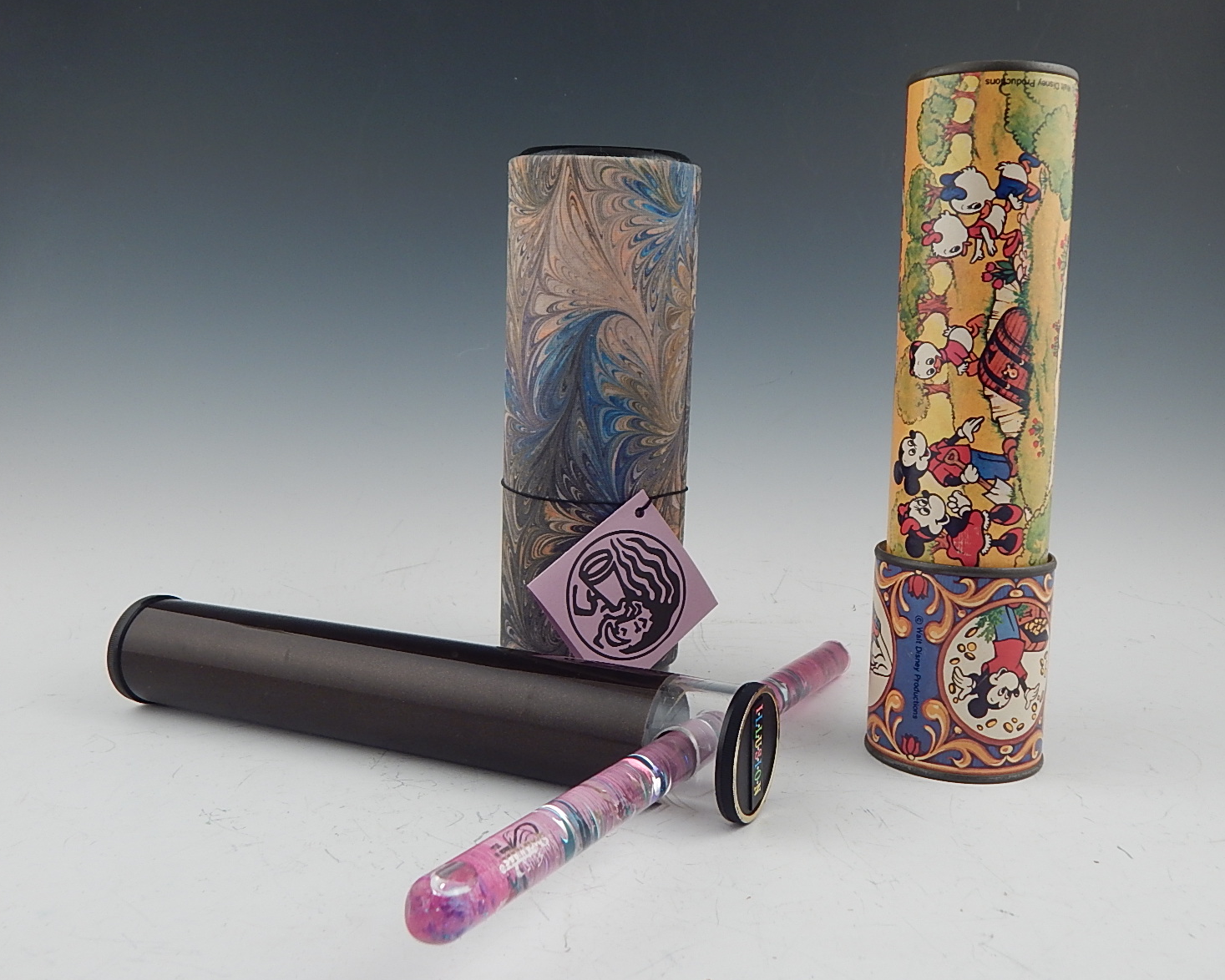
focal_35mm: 33
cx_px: 642
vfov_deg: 44.6
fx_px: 1197
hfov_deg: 54.2
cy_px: 491
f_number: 3.2
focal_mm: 5.6
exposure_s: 1/40
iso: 125
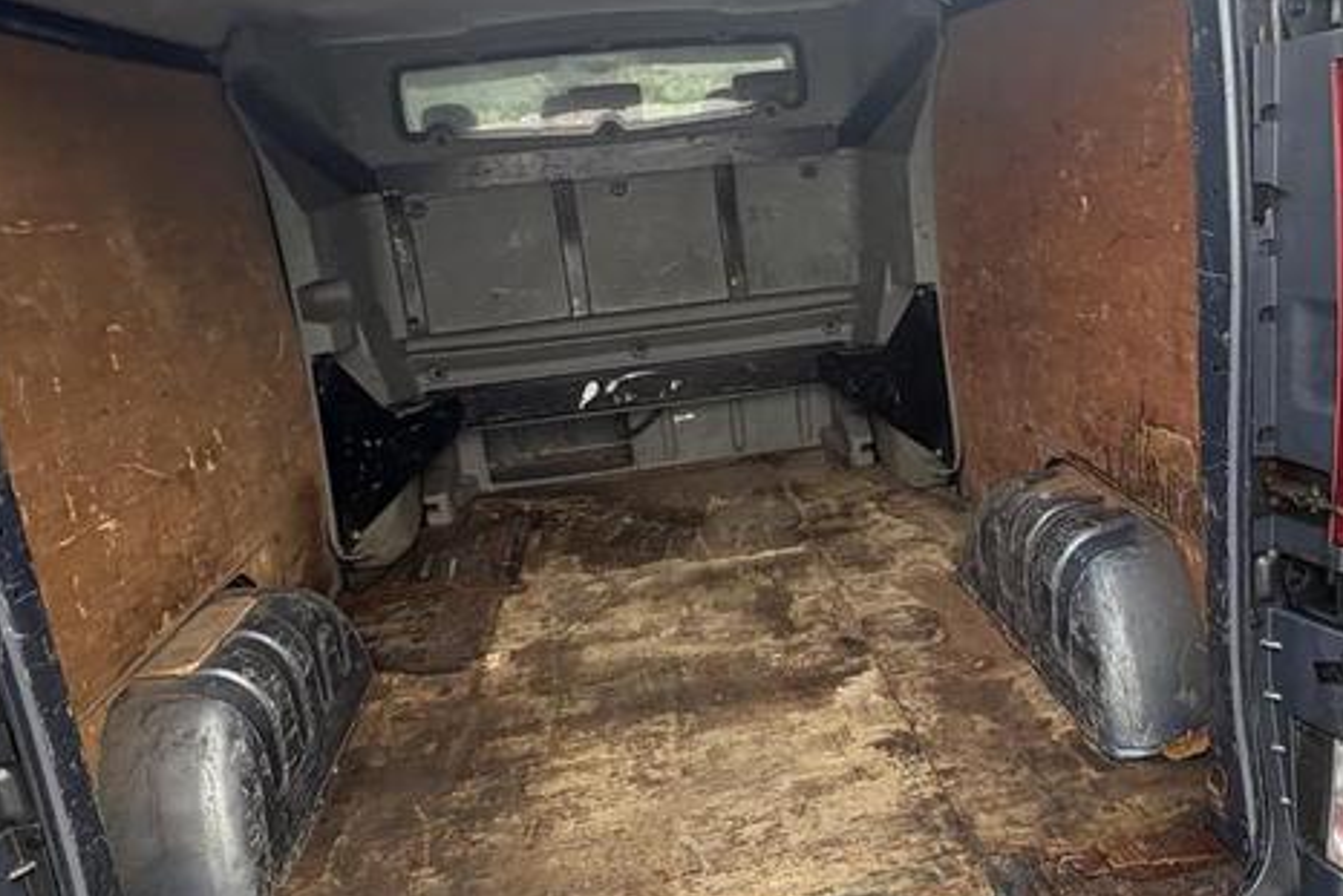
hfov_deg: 64.9
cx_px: 798
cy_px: 424
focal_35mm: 28
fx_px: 1045
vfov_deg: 46.4
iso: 200
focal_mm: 2.22
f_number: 2.2
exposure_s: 1/99
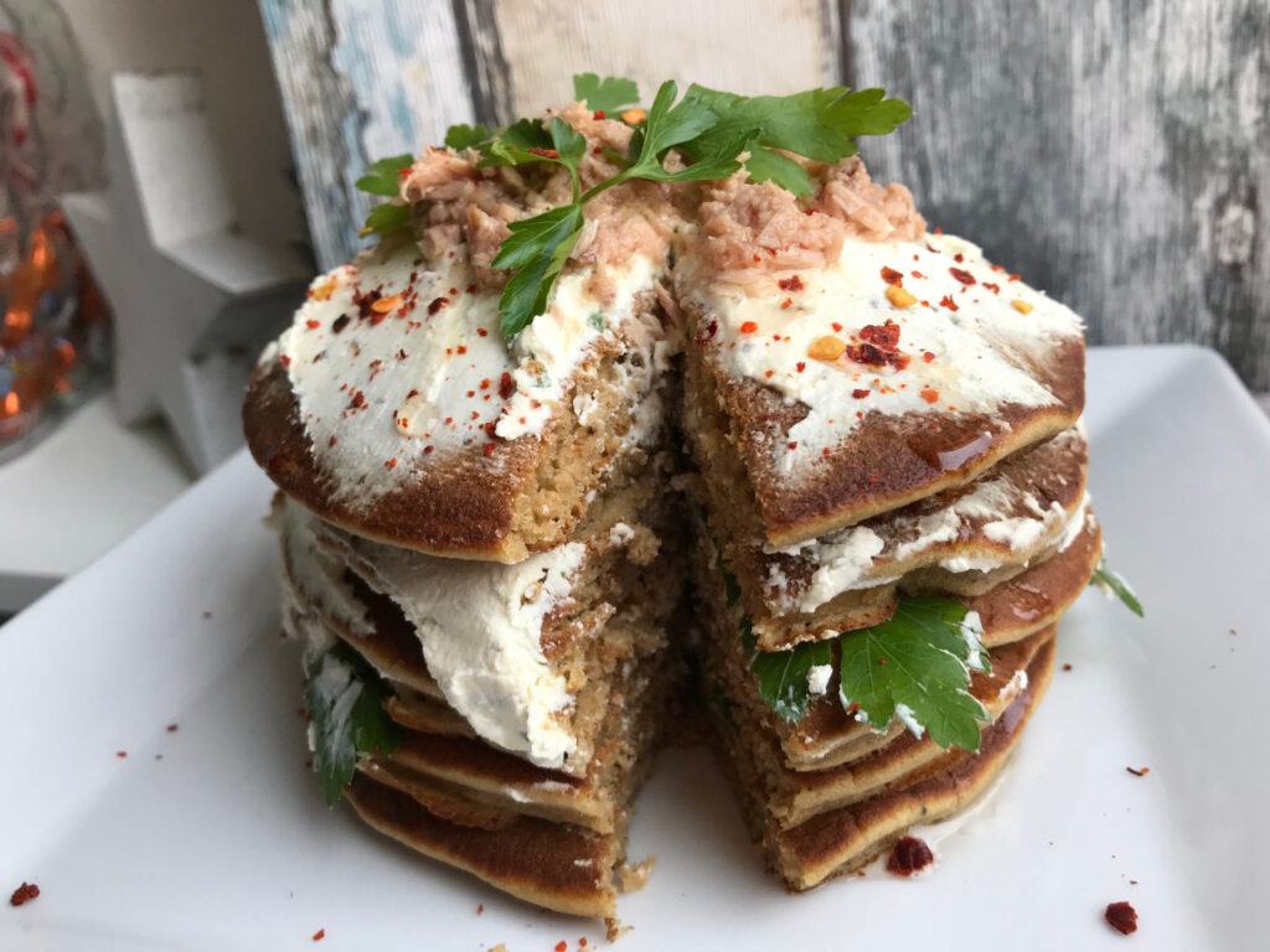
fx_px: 1027
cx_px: 635
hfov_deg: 63.4
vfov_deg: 49.7
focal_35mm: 28
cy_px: 476
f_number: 1.8
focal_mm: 3.99
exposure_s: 1/100
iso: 32
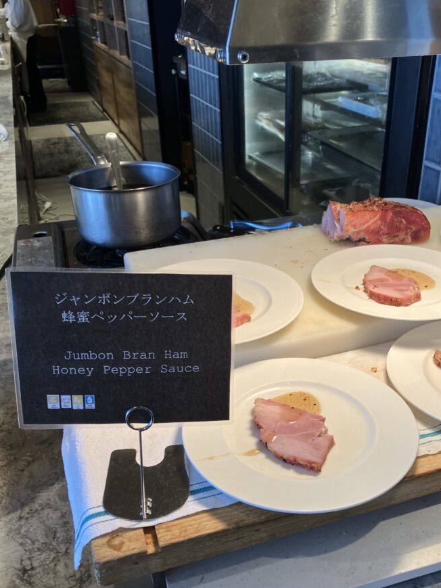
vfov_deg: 55.1
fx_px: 560
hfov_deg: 42.8
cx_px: 258
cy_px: 336
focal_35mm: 33
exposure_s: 1/134
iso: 20
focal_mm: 3.99
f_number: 1.8
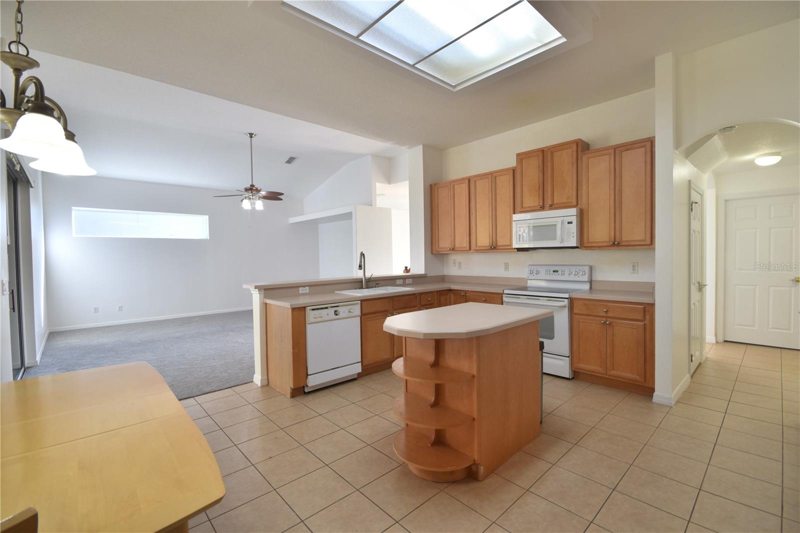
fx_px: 333
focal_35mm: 15
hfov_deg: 100.4
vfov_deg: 77.3
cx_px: 400
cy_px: 266
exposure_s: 1/15
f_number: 10
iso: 320
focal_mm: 10
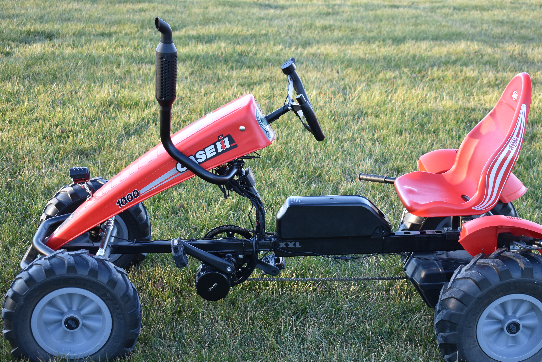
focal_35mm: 64
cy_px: 211
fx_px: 964
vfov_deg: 21.2
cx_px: 314
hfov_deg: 31.4
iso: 720
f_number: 4.5
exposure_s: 1/250
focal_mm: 34
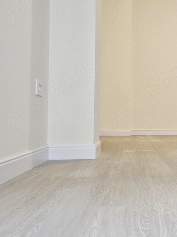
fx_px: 368
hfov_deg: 25.1
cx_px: 197
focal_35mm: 54
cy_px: 116
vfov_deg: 35.5
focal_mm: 5.4
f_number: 1.8
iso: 250
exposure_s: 1/100
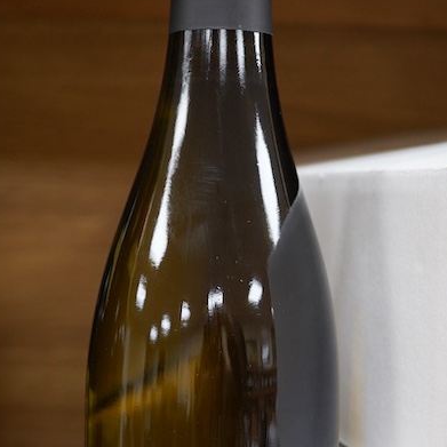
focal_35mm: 88
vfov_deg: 19.6
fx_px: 1286
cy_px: 340
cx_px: 258
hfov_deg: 19.7
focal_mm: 30
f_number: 5.6
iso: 1250
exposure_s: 1/125
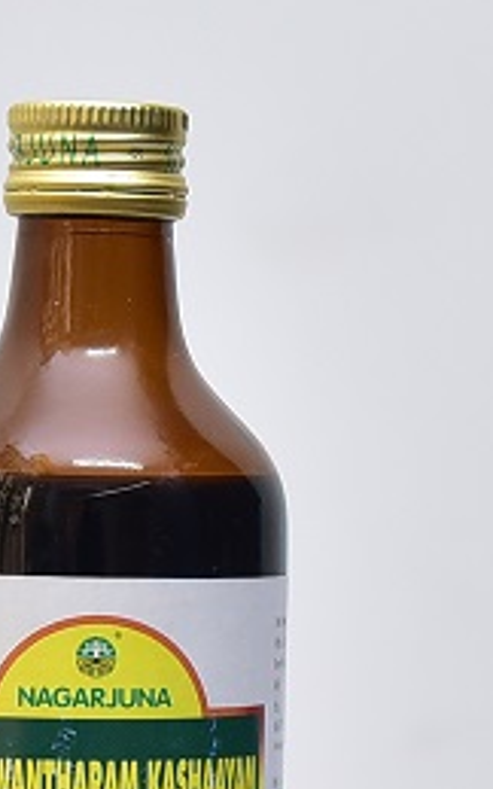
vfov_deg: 22.3
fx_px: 1955
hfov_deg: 14.3
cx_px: 97
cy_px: 685
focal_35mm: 91
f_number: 4
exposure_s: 1/100
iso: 1250
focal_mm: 44
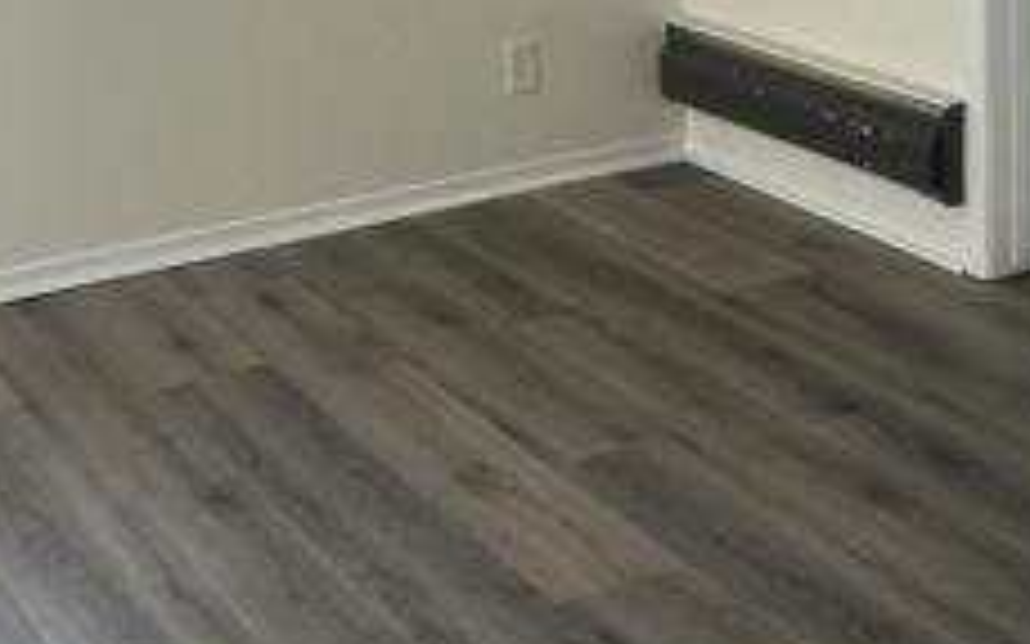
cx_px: 373
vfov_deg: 16.5
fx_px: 2161
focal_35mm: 77
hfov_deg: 26.7
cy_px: -14
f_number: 1.5
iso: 50
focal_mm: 5.7
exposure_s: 1/982
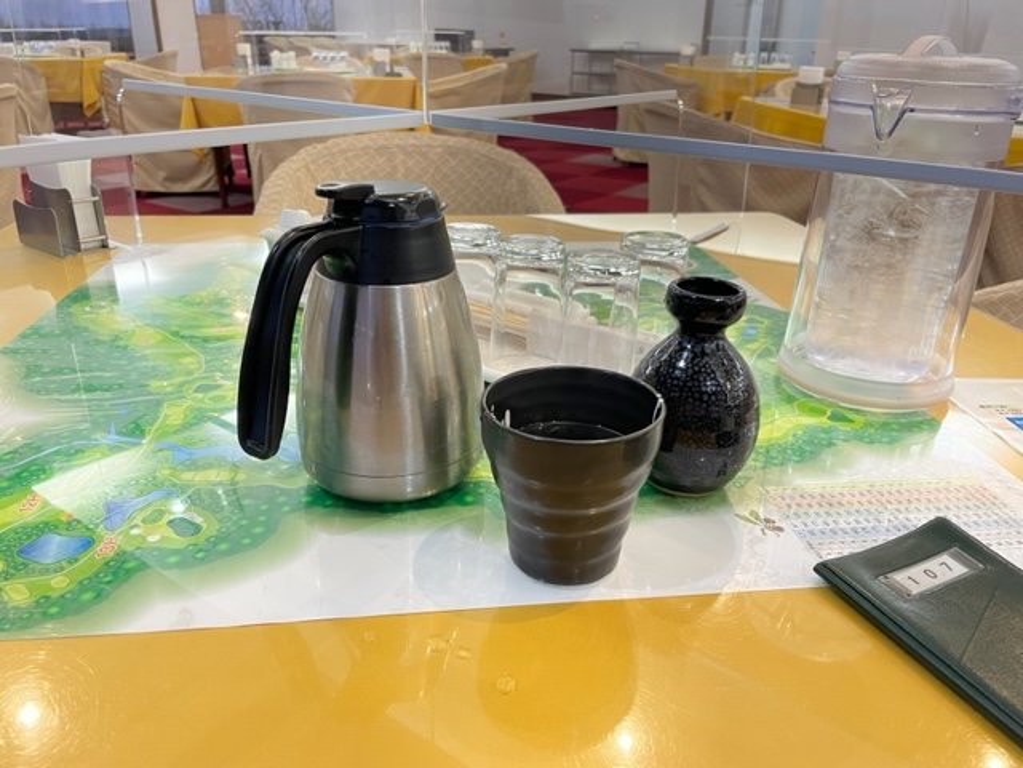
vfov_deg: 53.1
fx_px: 768
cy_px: 384
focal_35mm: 26
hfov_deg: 67.3
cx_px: 512
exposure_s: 1/60
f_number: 1.6
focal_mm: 4.2
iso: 200
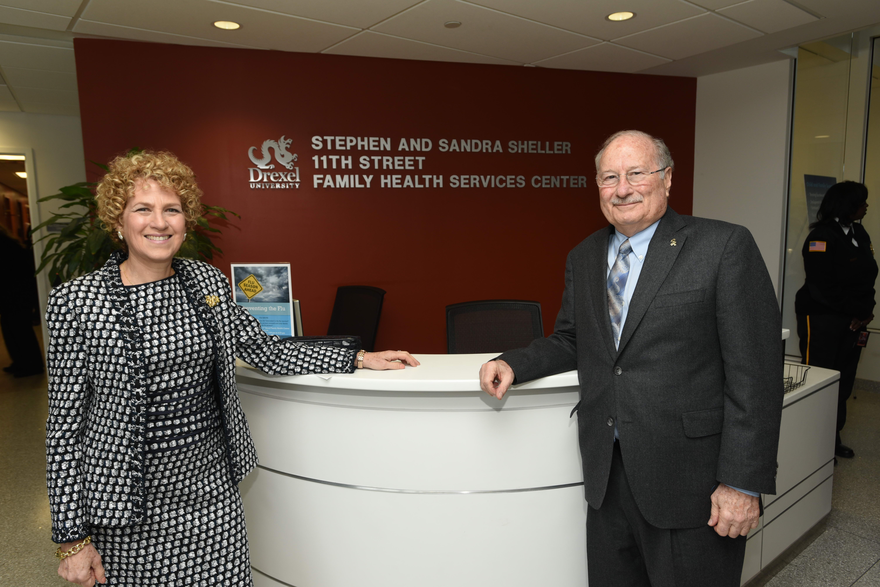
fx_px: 587
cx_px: 440
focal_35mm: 24
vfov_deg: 53.2
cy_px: 294
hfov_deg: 73.7
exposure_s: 1/60
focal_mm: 24
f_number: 6.3
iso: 400
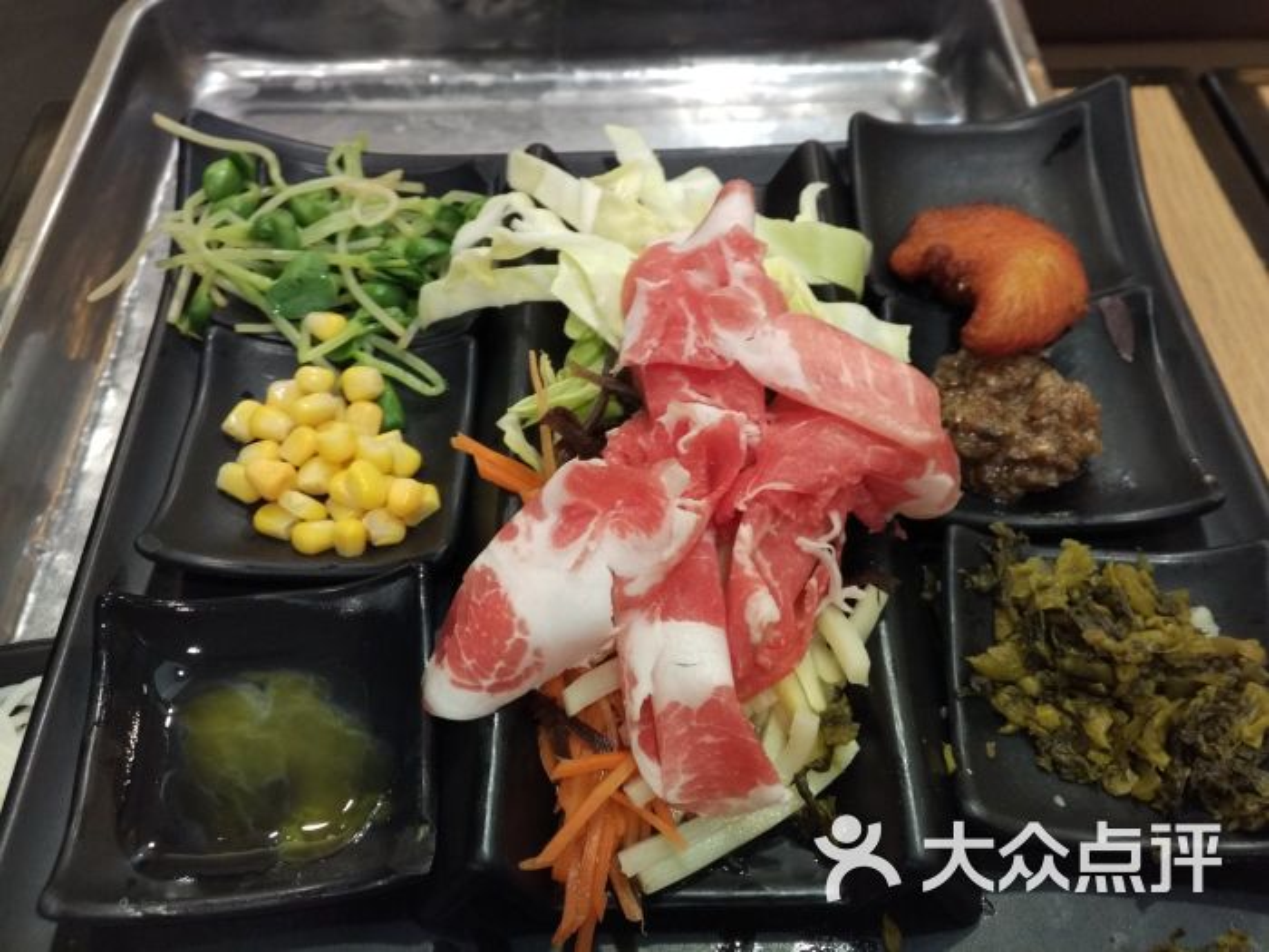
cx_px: 634
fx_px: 1100
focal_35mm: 30
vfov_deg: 46.8
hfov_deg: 60.0
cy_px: 476
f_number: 2
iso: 360
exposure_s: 1/33
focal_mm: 4.12
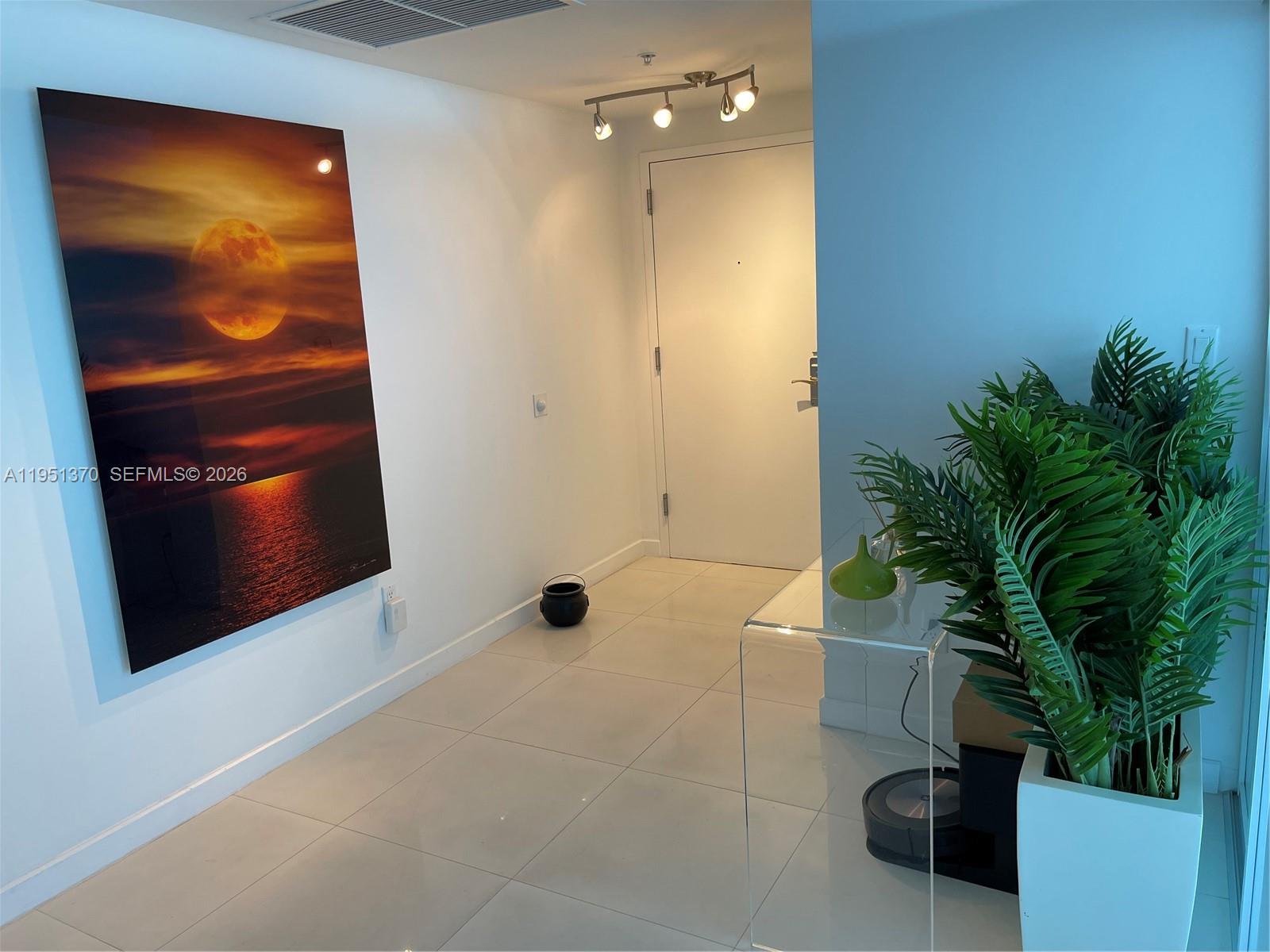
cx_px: 635
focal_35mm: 26
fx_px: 954
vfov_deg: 53.1
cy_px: 476
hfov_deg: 67.3
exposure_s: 1/120
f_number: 1.6
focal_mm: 5.1
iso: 125
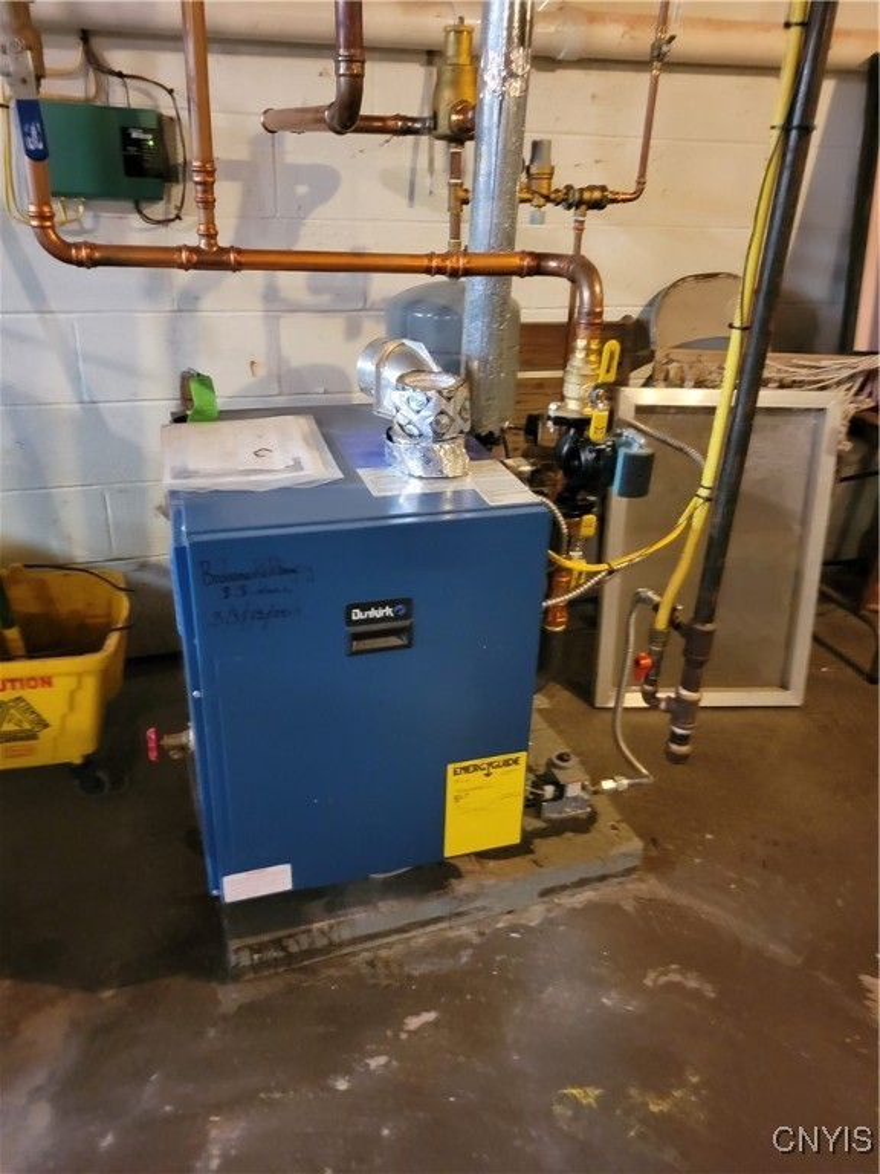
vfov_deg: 67.3
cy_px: 587
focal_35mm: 26
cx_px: 440
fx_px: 881
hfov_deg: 53.1
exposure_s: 1/24
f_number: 1.8
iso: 640
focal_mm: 5.4
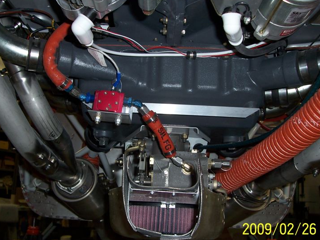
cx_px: 158
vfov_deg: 37.7
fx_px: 351
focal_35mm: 38
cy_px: 128
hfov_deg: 49.0
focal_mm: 5.6
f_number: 2.7
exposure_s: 1/60
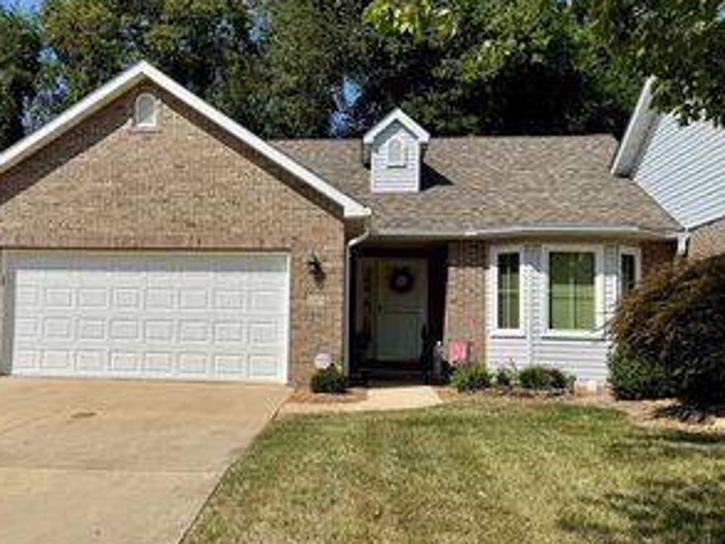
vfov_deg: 35.2
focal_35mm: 41
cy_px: 268
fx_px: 859
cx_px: 230
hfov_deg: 44.9
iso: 80
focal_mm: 6.76
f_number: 1.78
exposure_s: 1/7937
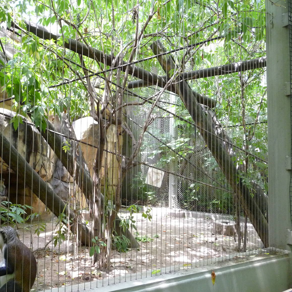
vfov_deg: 48.4
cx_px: 114
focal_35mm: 34
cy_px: 148
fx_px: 324
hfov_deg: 48.1
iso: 400
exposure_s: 1/100
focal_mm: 4.7
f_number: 3.3
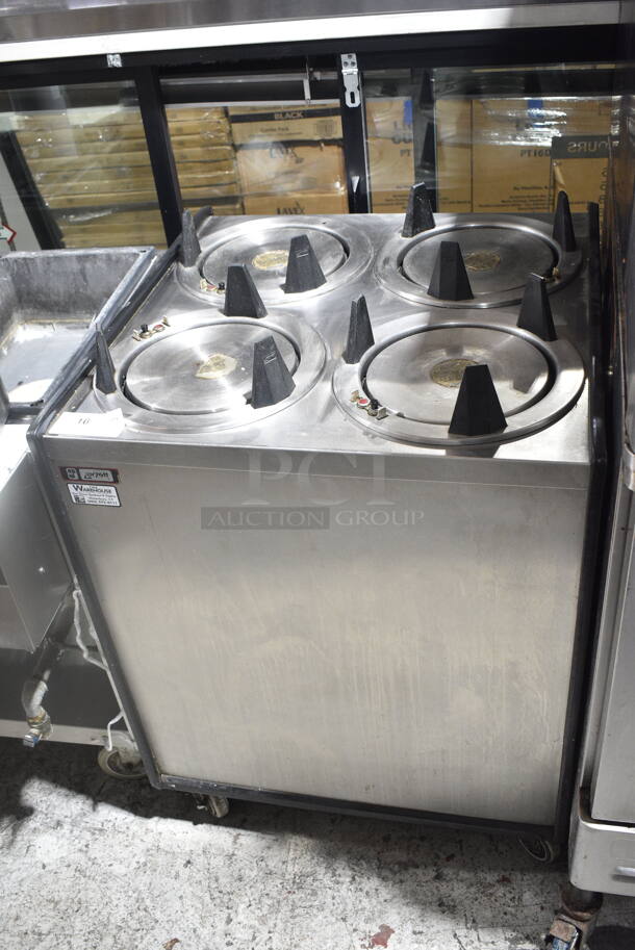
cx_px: 318
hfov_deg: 36.9
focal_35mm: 36
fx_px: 951
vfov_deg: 53.1
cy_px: 475
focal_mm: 24
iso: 1000
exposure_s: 1/40
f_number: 3.8
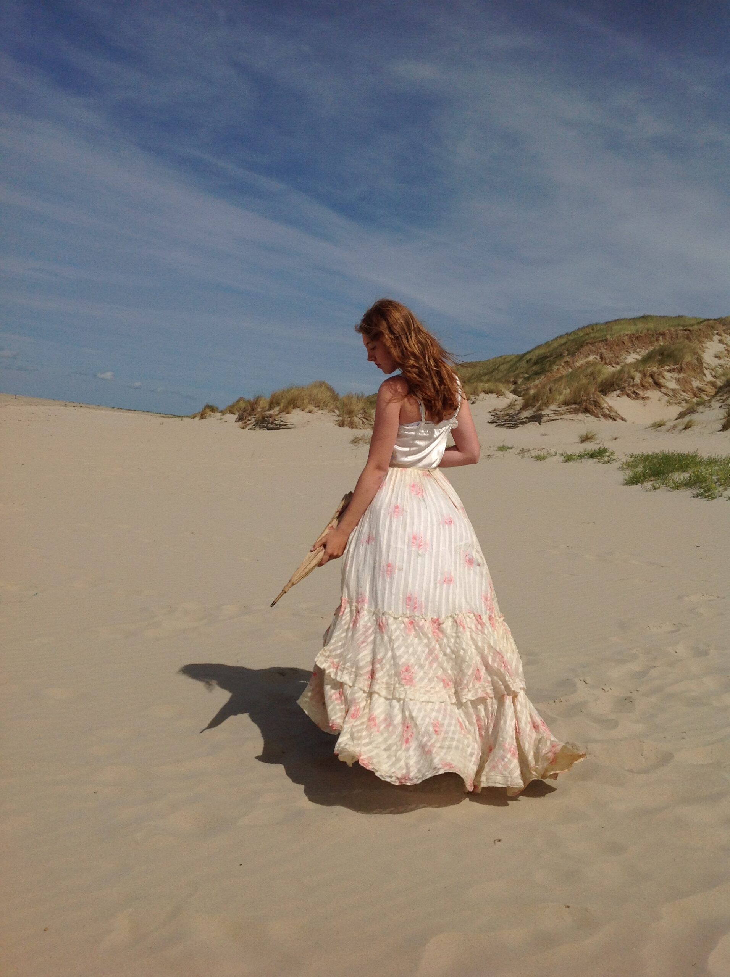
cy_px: 488
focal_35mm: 35
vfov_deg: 52.7
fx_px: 987
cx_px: 365
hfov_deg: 40.6
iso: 64
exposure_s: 1/10101
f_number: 2.4
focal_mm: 4.28
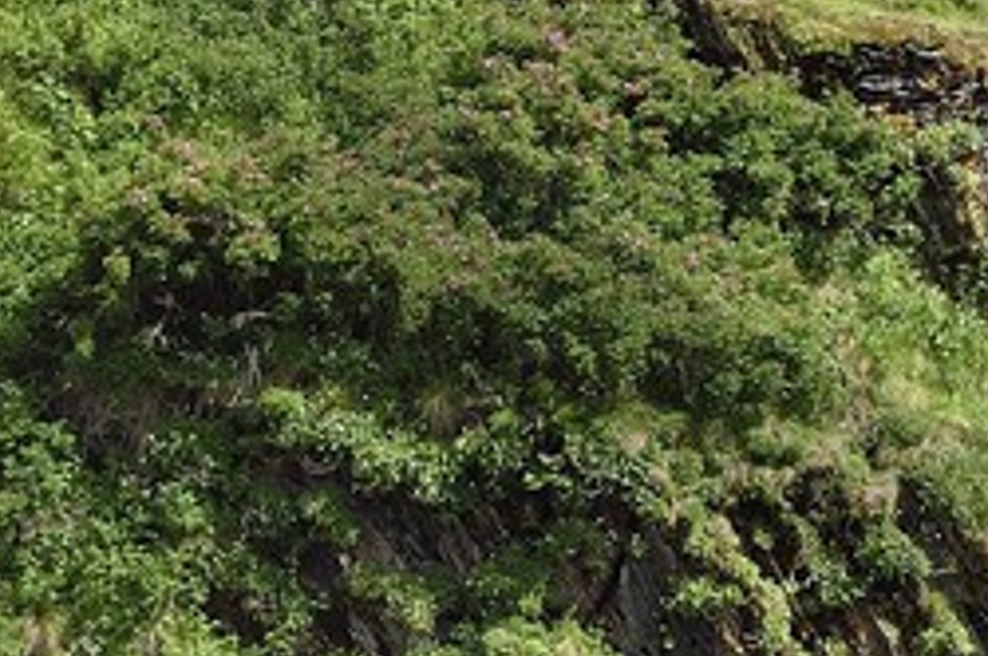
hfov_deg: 3.8
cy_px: -941
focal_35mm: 545
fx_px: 14938
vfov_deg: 2.5
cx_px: 1458
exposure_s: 1/250
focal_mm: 85
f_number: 8
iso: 200
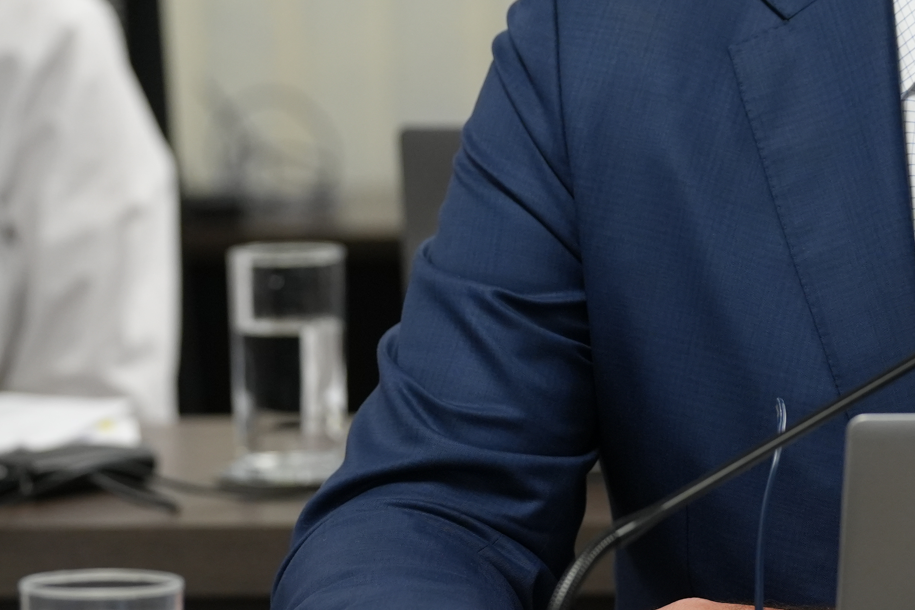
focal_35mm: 360
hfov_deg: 5.7
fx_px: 9149
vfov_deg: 3.8
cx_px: 771
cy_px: 29
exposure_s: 1/160
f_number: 4
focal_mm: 127
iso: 1250
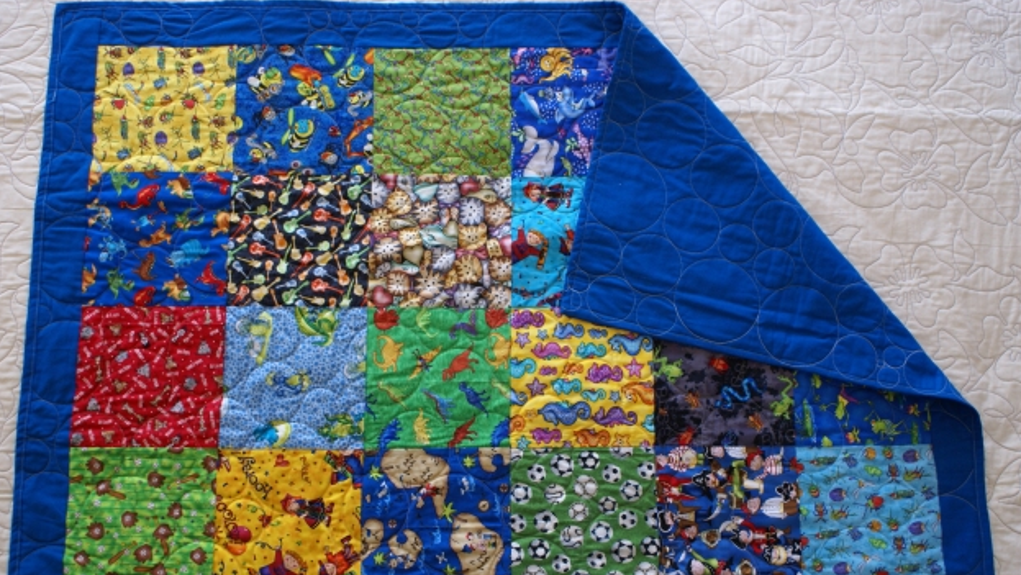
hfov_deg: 48.3
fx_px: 1137
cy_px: 329
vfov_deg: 28.3
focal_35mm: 42
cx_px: 515
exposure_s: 1/40
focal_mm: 26
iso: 400
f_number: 4.5
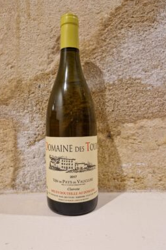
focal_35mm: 25
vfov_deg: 71.5
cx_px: 73
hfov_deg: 51.1
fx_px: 173
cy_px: 126
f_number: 1.8
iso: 50
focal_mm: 5.4
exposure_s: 1/100
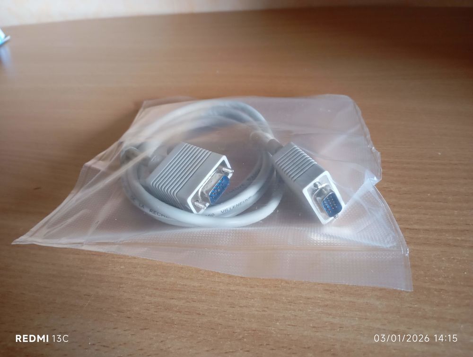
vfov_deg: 49.9
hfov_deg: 63.4
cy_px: 178
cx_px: 236
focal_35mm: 28
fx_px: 383
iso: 1243
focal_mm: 4.27
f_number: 1.8
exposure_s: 1/20
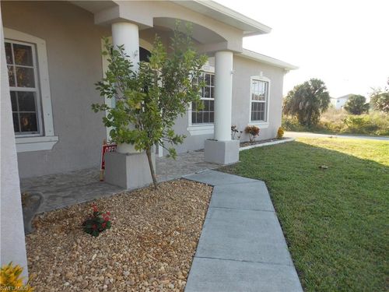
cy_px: 146
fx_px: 281
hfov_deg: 69.4
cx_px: 194
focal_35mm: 25
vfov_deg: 54.9
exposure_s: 1/200
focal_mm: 4.5
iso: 80
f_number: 3.2
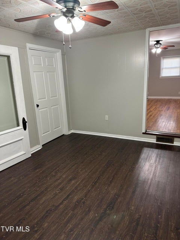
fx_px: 166
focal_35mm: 24
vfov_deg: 71.6
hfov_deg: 56.8
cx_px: 90
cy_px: 120
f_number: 1.78
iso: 200
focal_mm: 6.86
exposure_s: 1/60
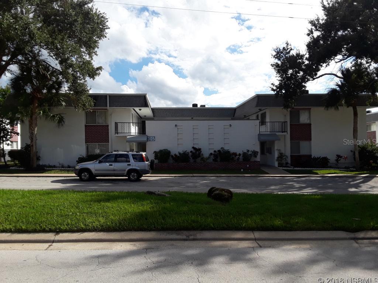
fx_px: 306
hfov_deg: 63.4
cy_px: 142
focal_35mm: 28
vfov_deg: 49.7
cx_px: 189
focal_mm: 2.9
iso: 40
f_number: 1.9
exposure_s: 1/1698
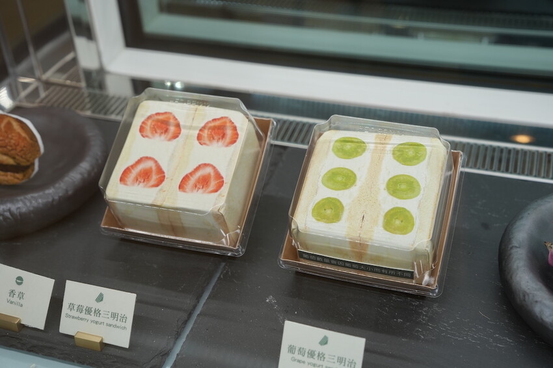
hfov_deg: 39.6
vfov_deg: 27.0
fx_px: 768
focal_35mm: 50
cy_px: 184
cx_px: 276
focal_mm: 50
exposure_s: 1/125
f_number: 5
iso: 250
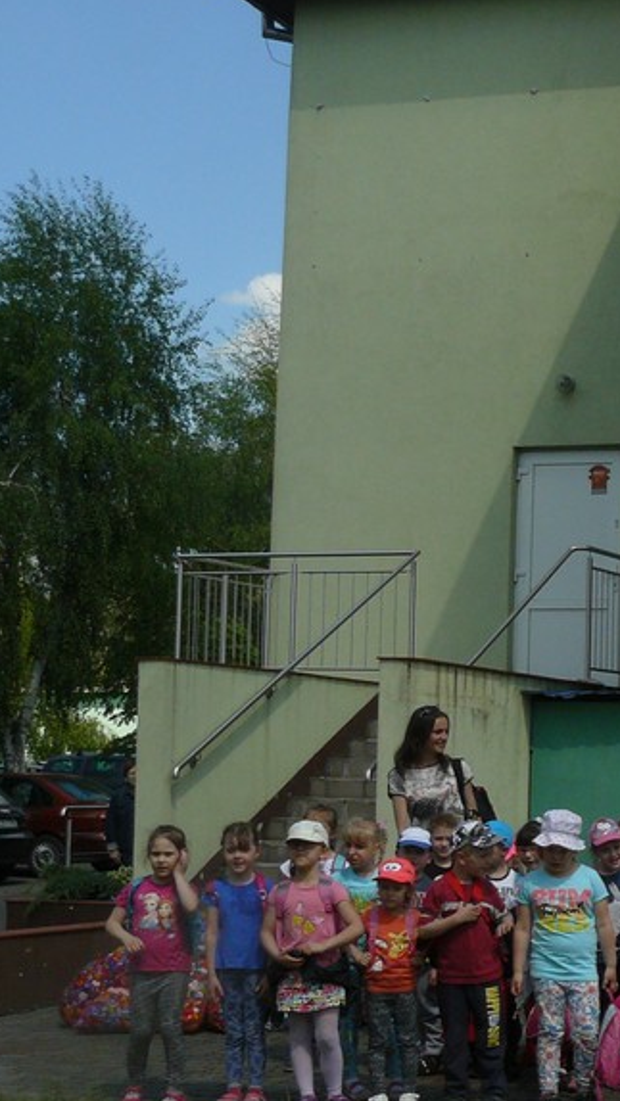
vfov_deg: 30.0
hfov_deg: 15.8
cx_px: 939
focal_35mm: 70
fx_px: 2045
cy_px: 717
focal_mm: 6
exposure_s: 1/800
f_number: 4.5
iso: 100
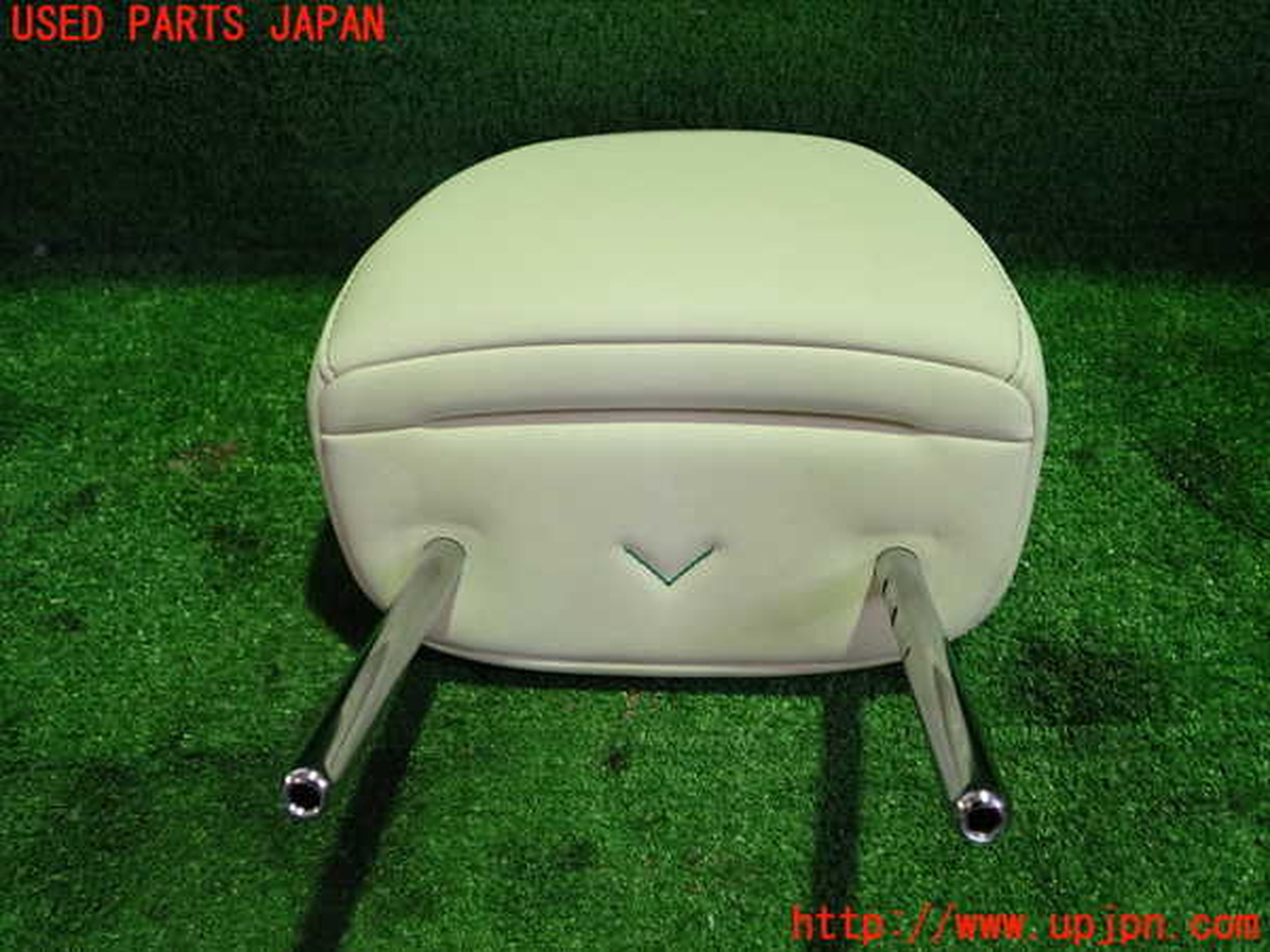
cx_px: 635
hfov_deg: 60.0
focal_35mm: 30
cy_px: 476
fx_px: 1101
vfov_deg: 46.8
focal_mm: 5.4
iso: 400
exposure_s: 1/30
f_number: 2.3
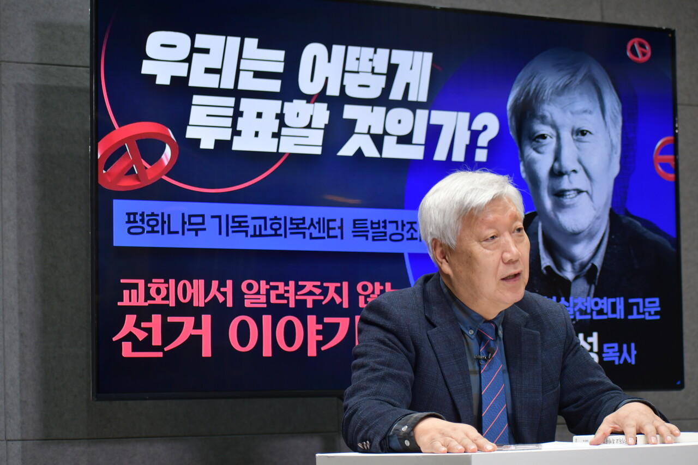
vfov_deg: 13.0
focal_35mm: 105
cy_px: 232
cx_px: 349
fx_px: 2035
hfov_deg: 19.5
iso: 500
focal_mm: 70
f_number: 4.5
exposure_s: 1/50
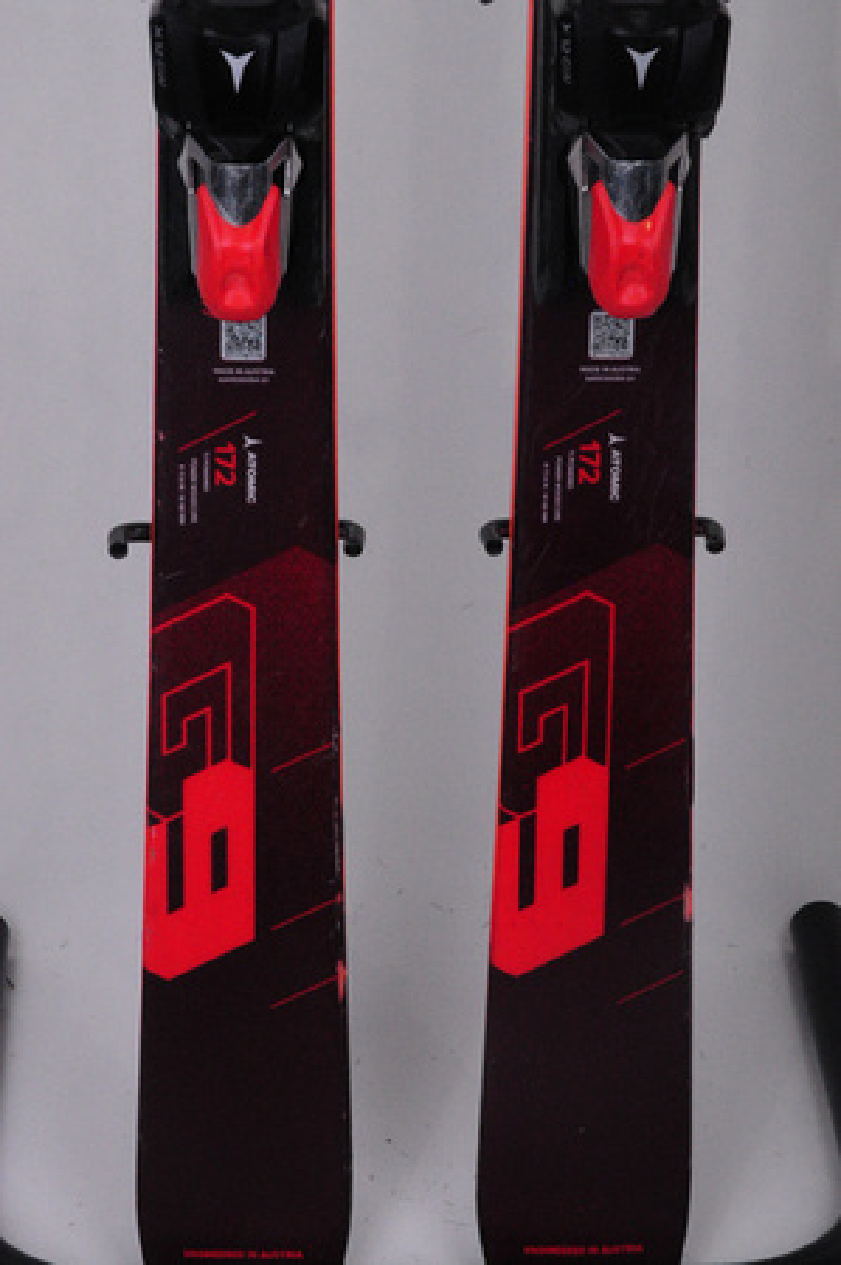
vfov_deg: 20.6
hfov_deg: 13.8
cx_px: 420
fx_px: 3477
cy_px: 632
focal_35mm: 99
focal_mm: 66
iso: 3200
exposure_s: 1/180
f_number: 16
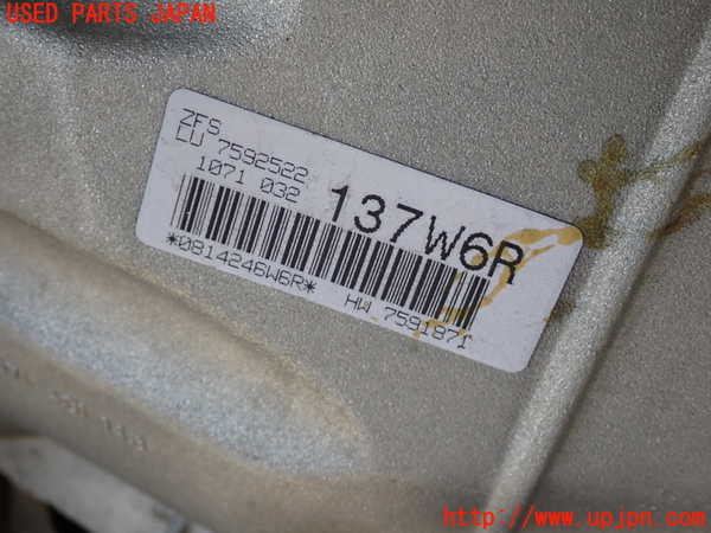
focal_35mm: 47
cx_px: 356
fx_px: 965
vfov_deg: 30.9
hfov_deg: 40.4
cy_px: 266
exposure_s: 1/160
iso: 100
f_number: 3.1
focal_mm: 8.4
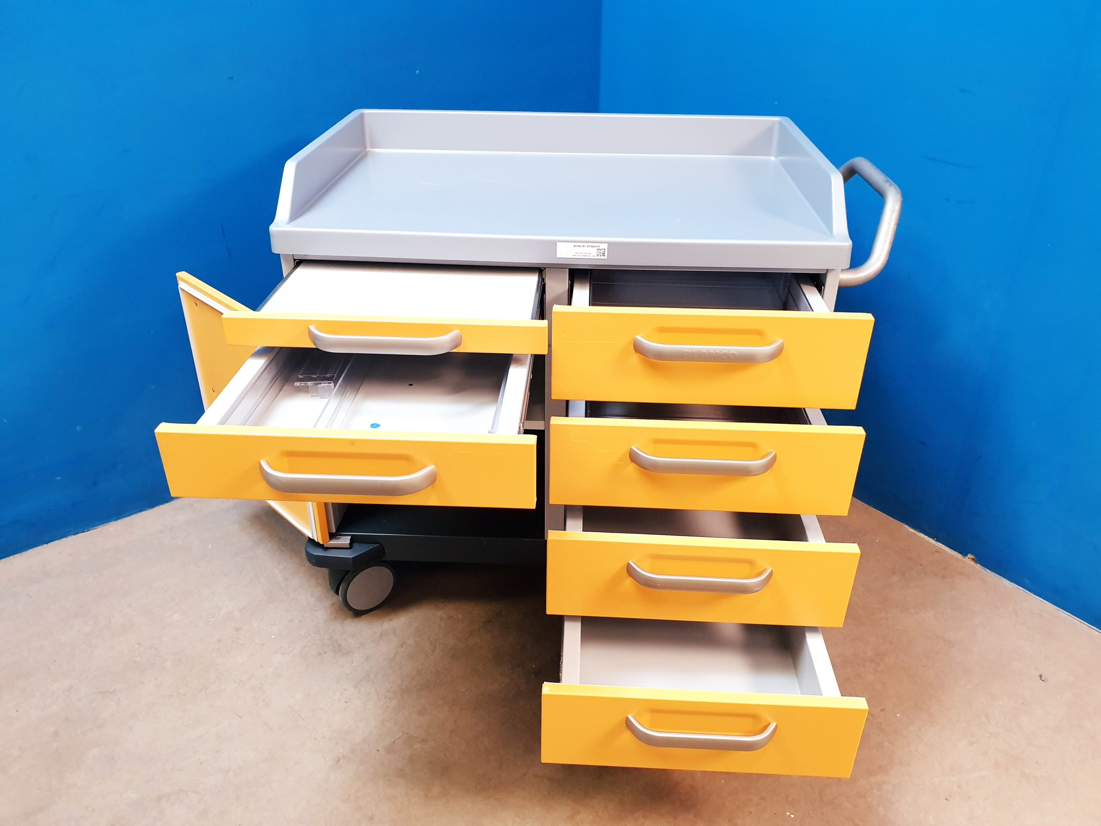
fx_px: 827
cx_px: 550
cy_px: 413
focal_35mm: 26
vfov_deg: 53.1
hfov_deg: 67.3
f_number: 2.4
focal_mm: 4.3
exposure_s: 1/50
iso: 320
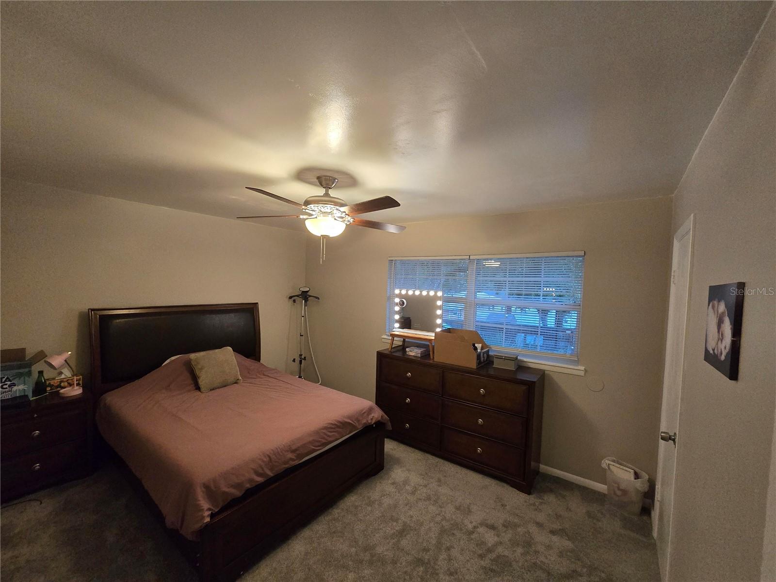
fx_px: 291
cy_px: 291
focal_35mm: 13
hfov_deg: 106.2
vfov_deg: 89.9
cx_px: 388
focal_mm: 2.2
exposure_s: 1/56
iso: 640
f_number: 2.2
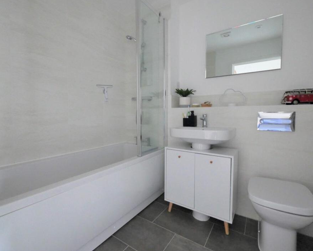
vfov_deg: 80.4
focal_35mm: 16
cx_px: 154
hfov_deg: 93.1
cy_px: 124
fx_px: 148
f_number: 4
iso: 3200
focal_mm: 7
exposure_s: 1/13
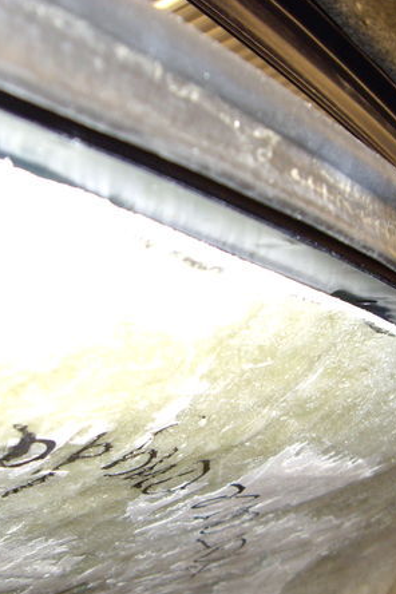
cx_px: 135
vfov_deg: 35.0
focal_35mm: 57
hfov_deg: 23.7
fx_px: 940
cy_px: 314
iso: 200
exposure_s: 1/40
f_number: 2.7
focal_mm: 6.2
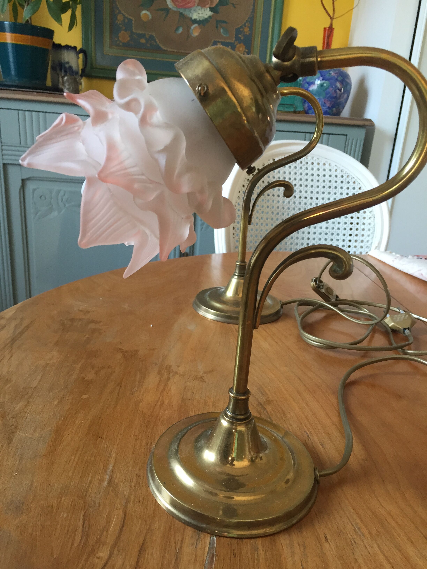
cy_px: 284
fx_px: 477
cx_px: 214
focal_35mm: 29
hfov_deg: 48.2
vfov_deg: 61.7
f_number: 2.2
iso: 50
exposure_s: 1/33
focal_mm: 4.15
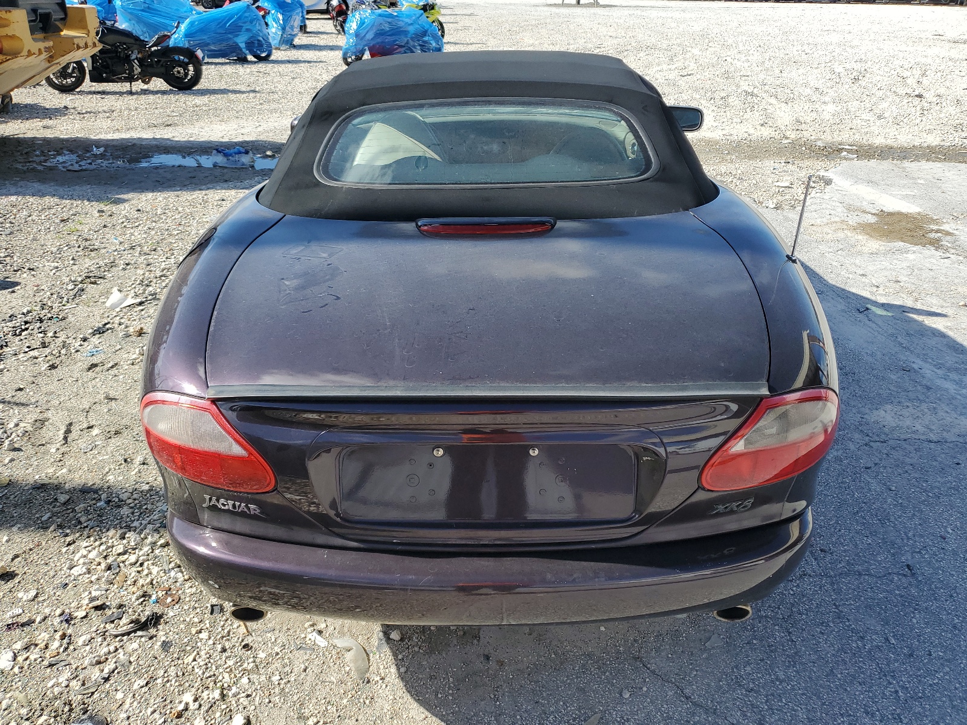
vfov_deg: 53.1
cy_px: 362
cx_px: 484
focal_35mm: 26
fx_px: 726
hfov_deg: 67.3
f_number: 1.5
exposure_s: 1/2500
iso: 50
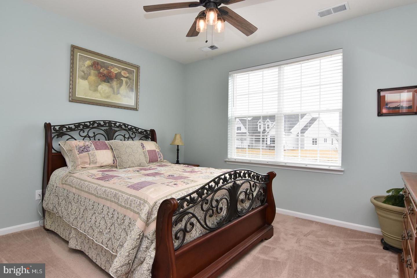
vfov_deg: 67.5
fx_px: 209
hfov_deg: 90.0
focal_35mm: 18
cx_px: 208
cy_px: 139
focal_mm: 12
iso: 800
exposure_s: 1/160
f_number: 13
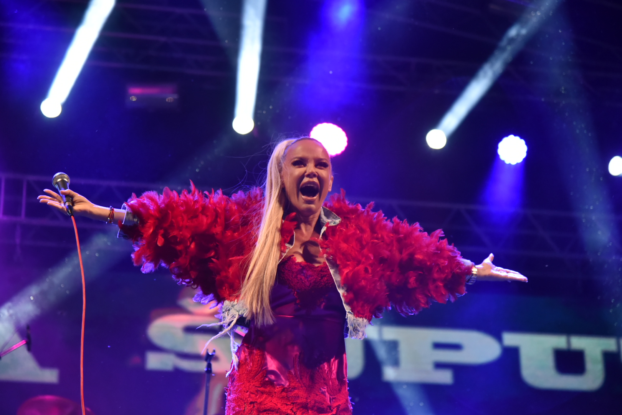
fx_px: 1728
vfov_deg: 13.7
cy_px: 208
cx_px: 311
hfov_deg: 20.4
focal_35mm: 100
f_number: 4.5
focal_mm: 100
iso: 3200
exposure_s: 1/320
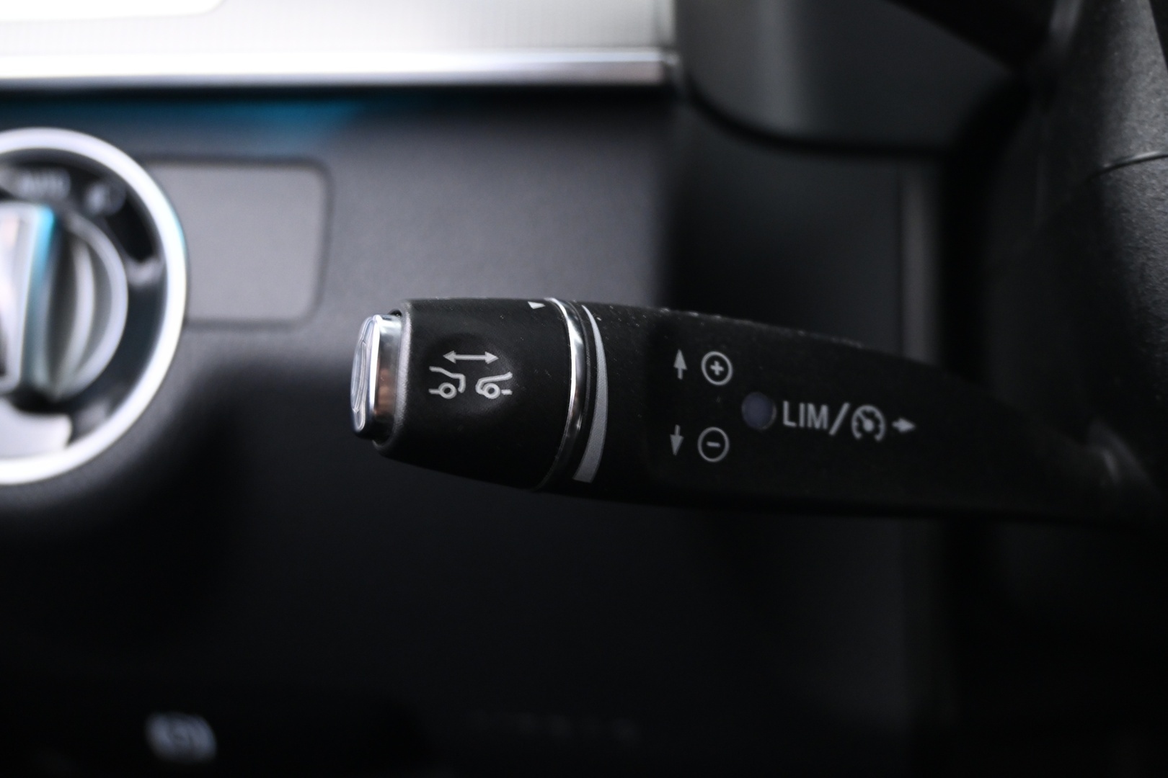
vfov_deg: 36.9
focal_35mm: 36
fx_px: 1168
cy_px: 389
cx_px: 584
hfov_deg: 53.1
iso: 1600
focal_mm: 24
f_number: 4.2
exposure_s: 1/3
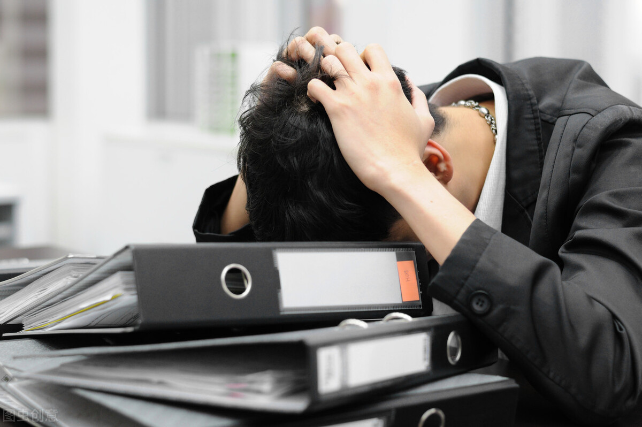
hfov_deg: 27.0
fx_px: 1336
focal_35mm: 75
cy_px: 214
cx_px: 321
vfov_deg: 18.2
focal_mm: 50
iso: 400
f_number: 2.8
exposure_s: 1/80
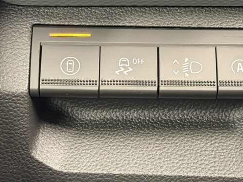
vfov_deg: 14.9
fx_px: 695
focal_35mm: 99
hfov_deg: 19.8
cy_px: 73
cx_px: 155
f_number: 1.78
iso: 500
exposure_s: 1/25
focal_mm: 6.76
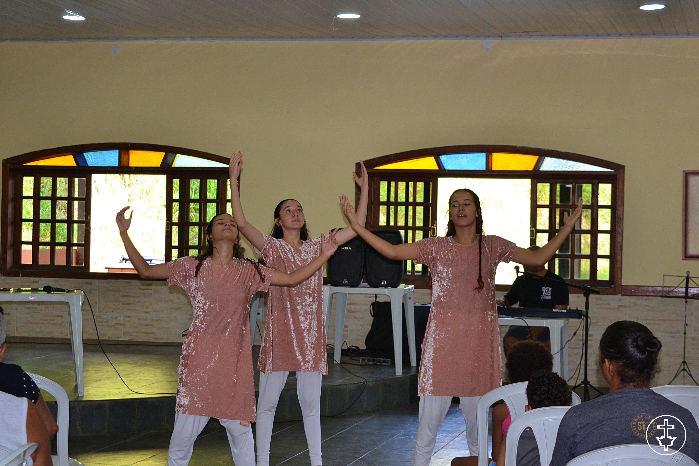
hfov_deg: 28.1
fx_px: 1398
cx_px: 350
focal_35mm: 72
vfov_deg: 18.9
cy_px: 233
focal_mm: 48
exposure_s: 1/60
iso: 400
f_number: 5.3
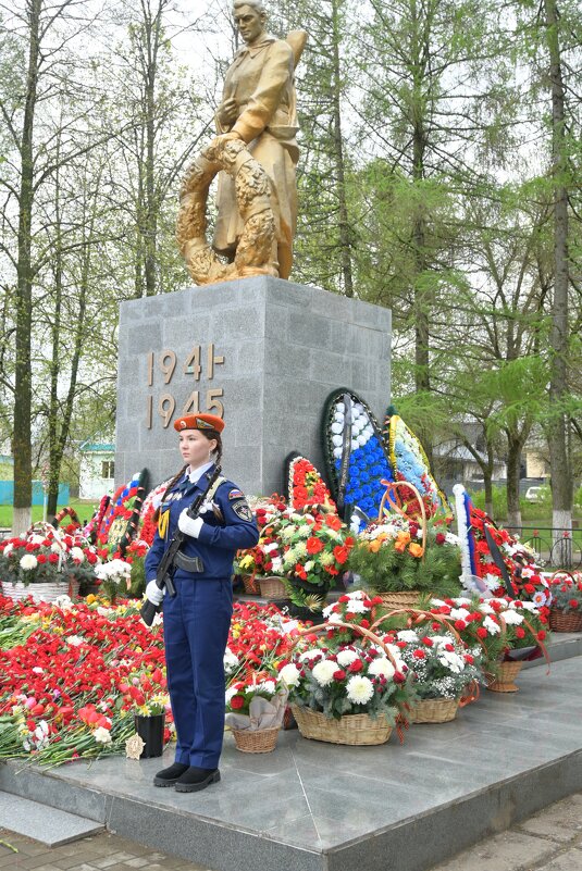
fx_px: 963
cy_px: 436
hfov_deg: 33.6
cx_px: 291
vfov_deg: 48.7
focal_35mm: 40
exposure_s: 1/125
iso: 100
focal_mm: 26.5
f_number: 4.5
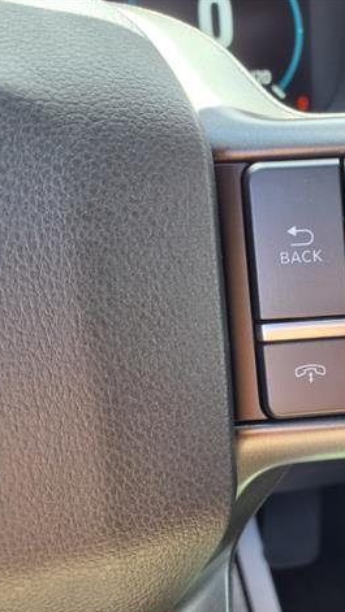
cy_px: 308
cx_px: 357
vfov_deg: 50.5
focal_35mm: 40
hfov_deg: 27.7
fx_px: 650
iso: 64
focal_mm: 3.58
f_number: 1.9
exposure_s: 1/120
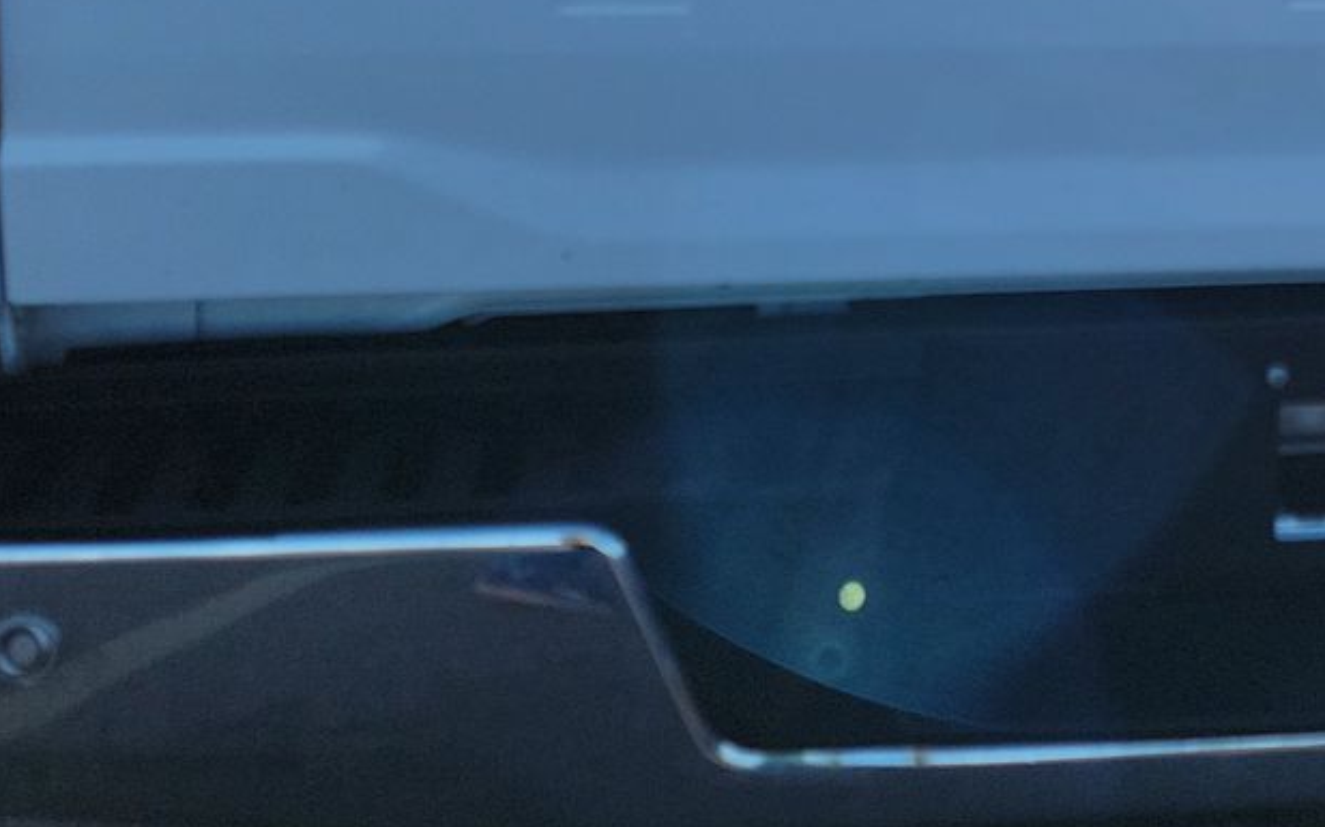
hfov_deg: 29.6
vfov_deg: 17.8
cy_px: -389
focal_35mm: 66
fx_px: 2382
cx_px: 1231
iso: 50
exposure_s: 1/736
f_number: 1.8
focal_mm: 6.7
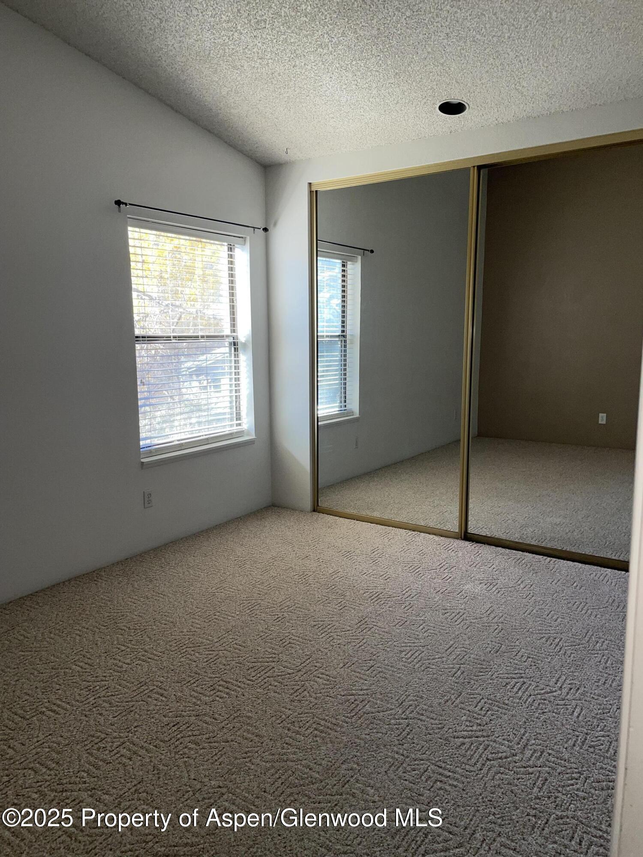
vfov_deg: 67.3
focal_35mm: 26
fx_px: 644
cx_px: 322
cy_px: 428
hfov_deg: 53.1
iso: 32
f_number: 1.6
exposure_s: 1/277
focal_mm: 4.2
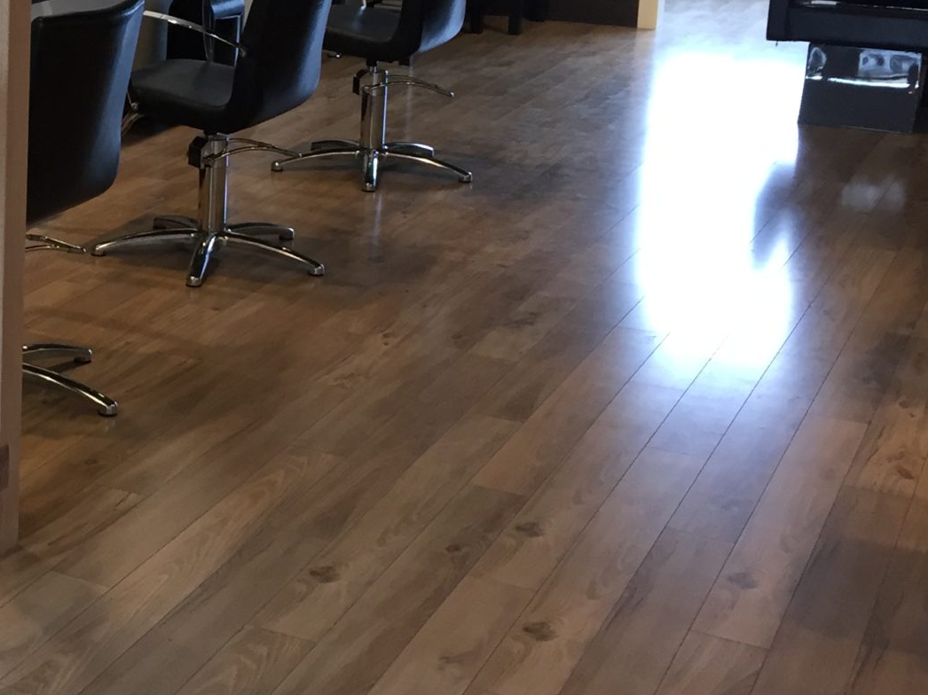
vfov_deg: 20.4
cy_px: 109
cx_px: -153
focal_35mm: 71
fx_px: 1903
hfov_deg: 25.0
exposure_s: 1/30
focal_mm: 4.15
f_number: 2.2
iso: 64
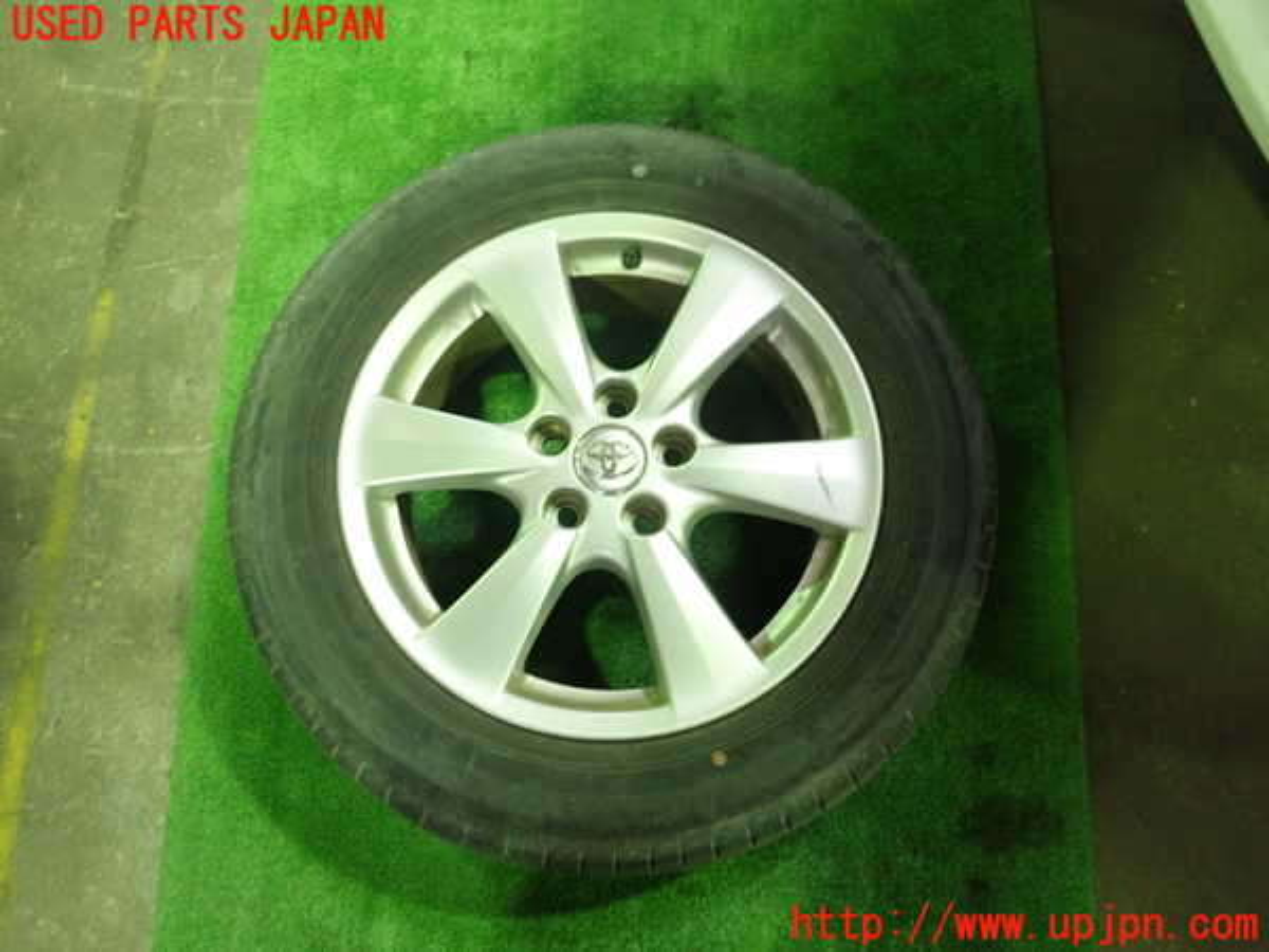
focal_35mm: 30
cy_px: 476
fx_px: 1100
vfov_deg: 46.8
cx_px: 634
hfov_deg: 60.0
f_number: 2.3
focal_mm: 5.5
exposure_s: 1/50
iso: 800
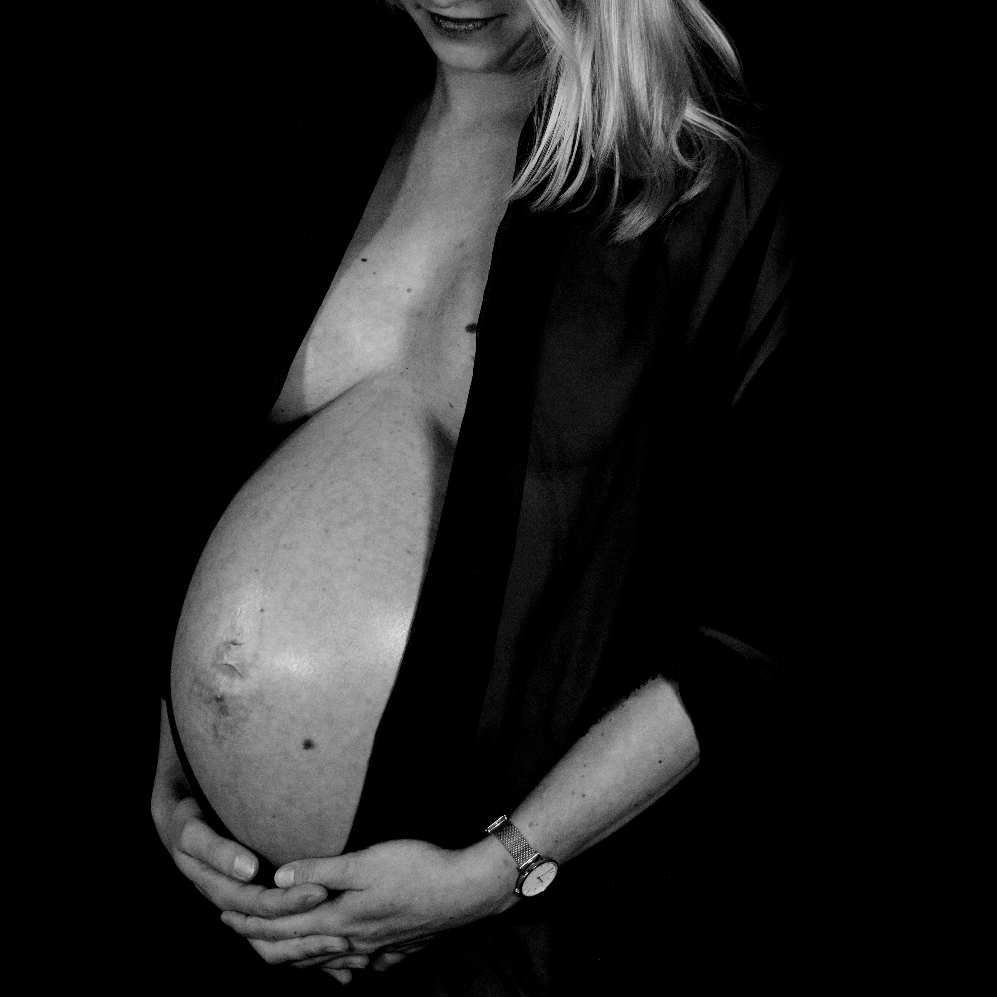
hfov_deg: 19.5
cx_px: 497
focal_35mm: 89
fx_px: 2900
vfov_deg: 19.4
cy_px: 297
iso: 200
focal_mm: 46
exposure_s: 1/40
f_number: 5
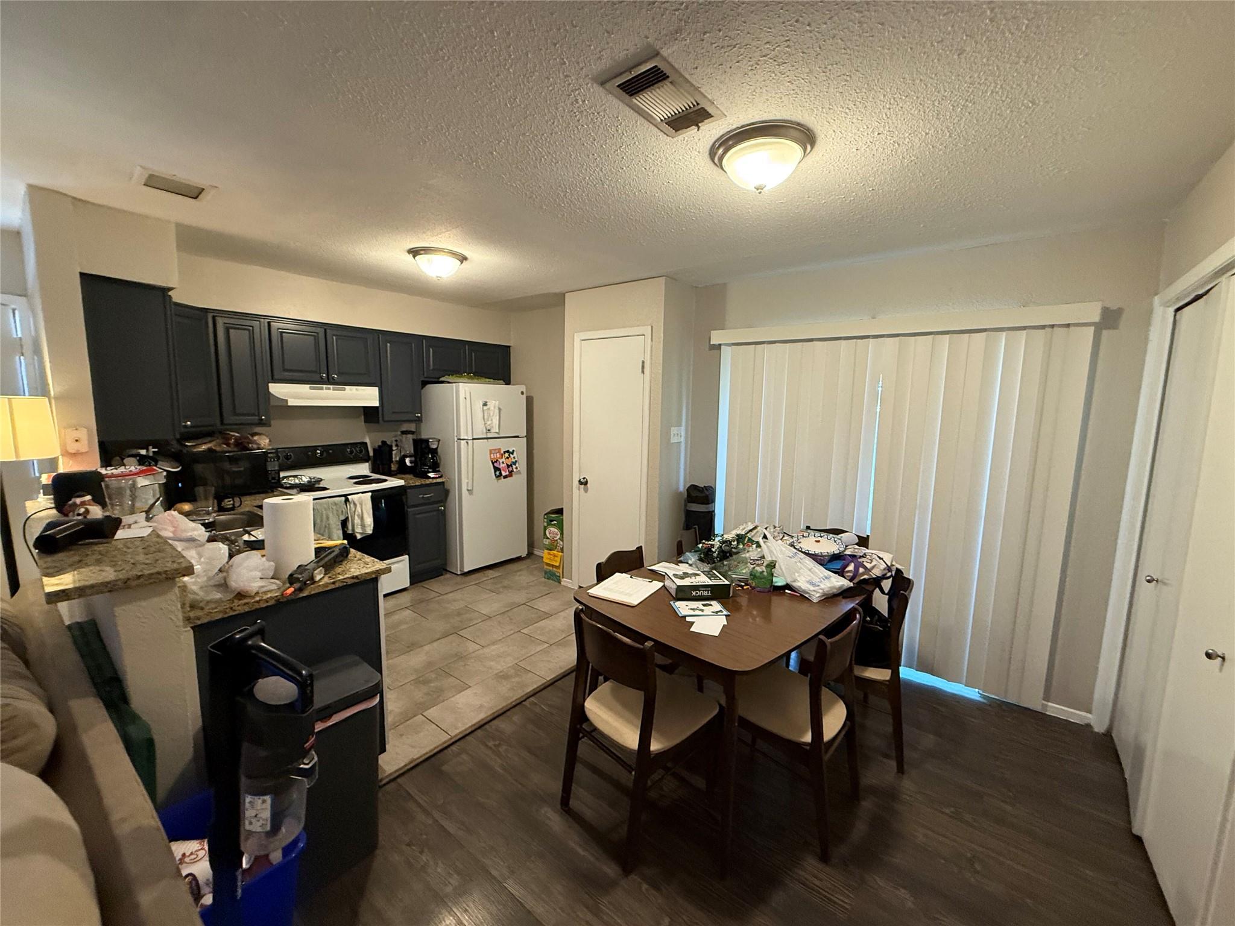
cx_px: 618
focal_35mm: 14
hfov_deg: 102.1
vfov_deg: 85.7
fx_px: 499
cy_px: 463
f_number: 2.2
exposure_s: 1/60
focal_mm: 2.22
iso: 400
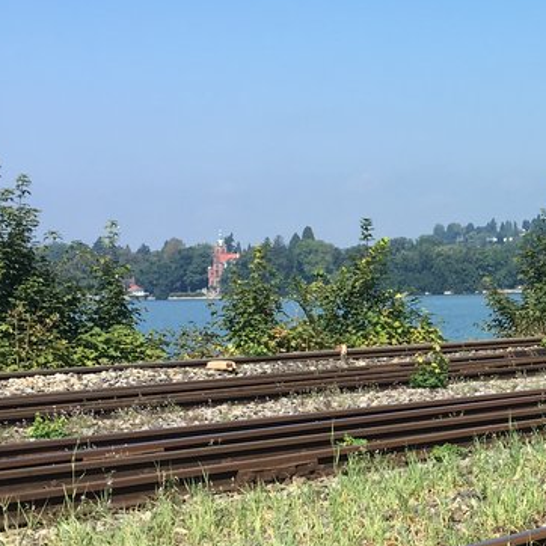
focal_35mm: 85
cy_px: 312
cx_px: 697
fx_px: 1517
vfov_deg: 20.4
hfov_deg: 19.0
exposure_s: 1/1012
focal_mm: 4.15
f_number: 2.2
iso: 25
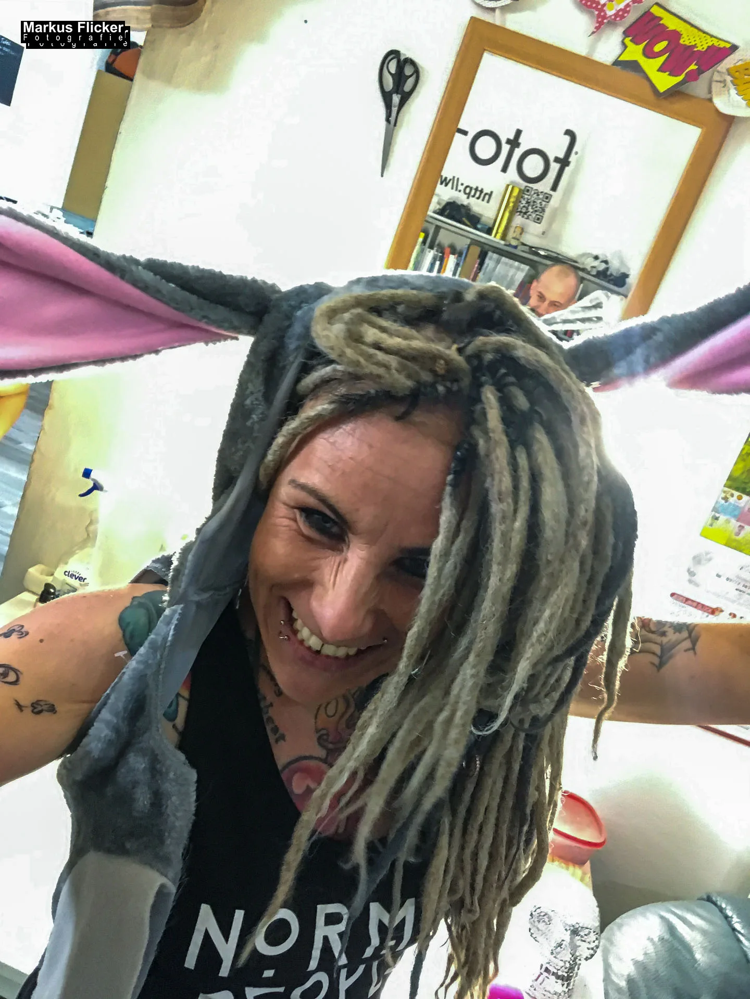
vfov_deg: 61.7
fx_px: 838
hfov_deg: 48.2
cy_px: 500
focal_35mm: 29
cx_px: 375
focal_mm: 4.15
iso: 320
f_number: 2.2
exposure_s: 1/17
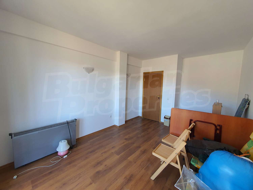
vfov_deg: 89.9
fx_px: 95
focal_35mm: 13
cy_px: 95
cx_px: 126
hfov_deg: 106.2
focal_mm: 1.8
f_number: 2.2
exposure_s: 1/50
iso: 160
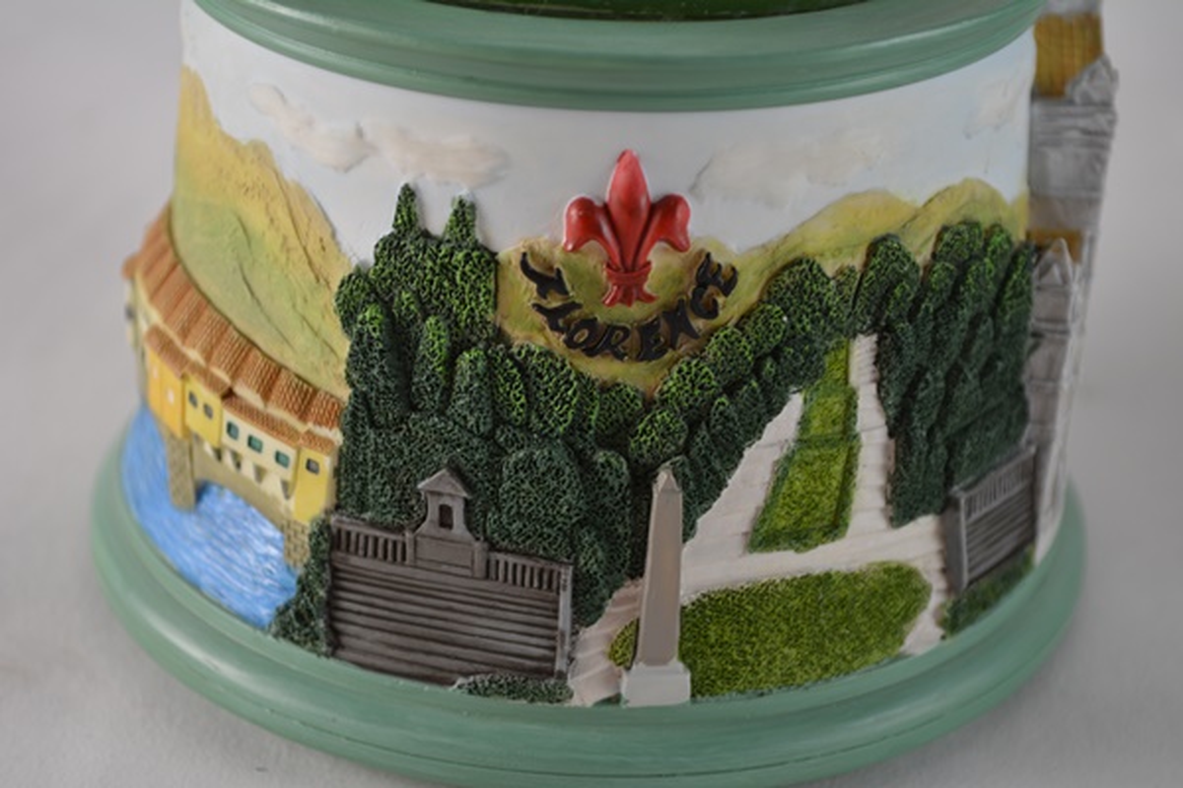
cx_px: 592
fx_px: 2711
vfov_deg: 16.6
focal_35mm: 82
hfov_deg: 24.6
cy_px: 394
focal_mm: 55
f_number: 5.6
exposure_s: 1/80
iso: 400
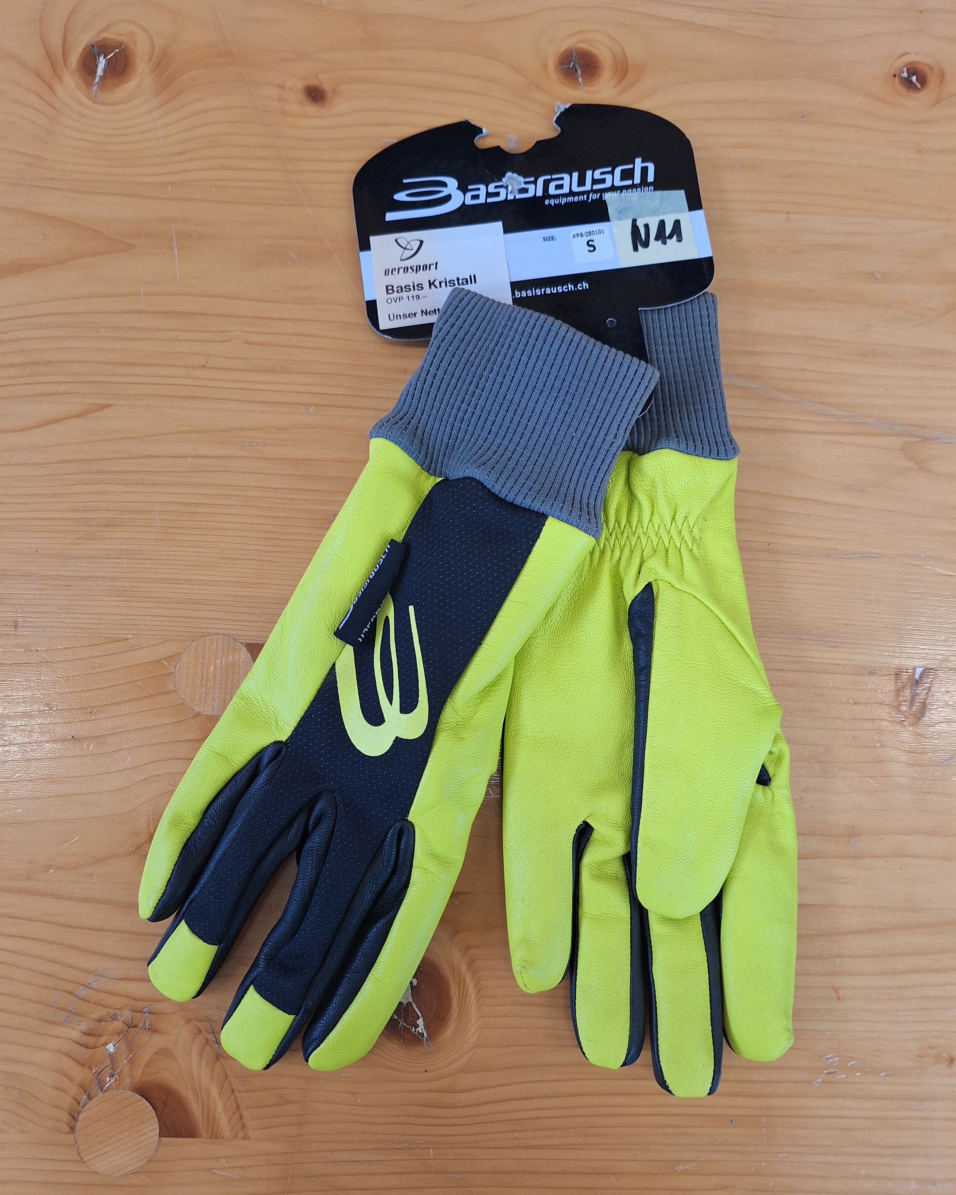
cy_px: 620
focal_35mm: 24
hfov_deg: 58.8
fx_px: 849
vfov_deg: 70.3
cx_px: 478
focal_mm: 5.54
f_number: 1.8
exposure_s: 1/50
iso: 100
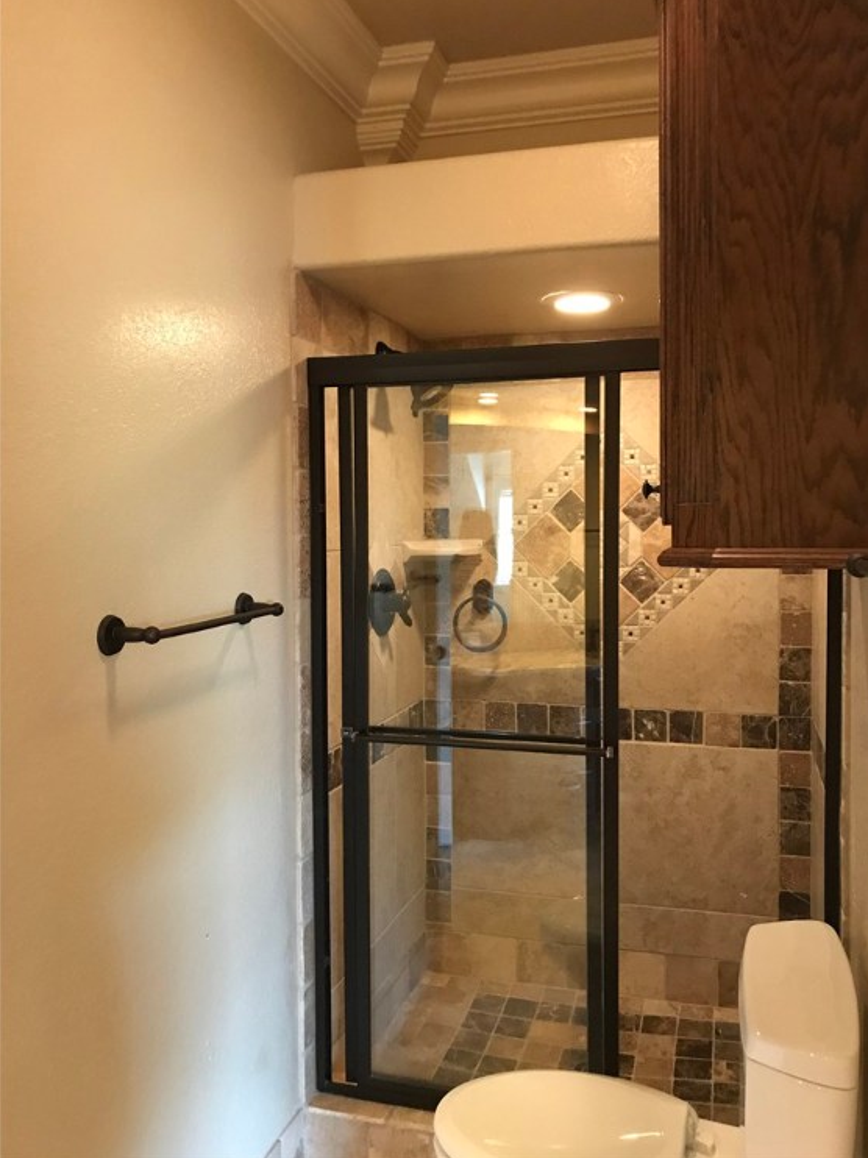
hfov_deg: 48.2
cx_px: 448
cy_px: 565
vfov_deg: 61.7
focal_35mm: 29
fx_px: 970
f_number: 1.8
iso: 100
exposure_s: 1/7
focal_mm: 3.99
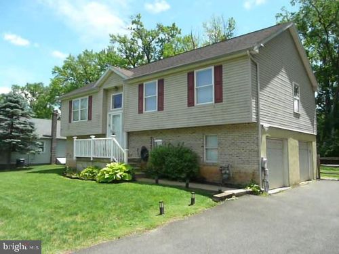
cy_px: 127
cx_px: 170
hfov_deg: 63.4
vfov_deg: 49.7
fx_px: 274
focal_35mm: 28
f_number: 8
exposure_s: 1/640
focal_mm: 4.6
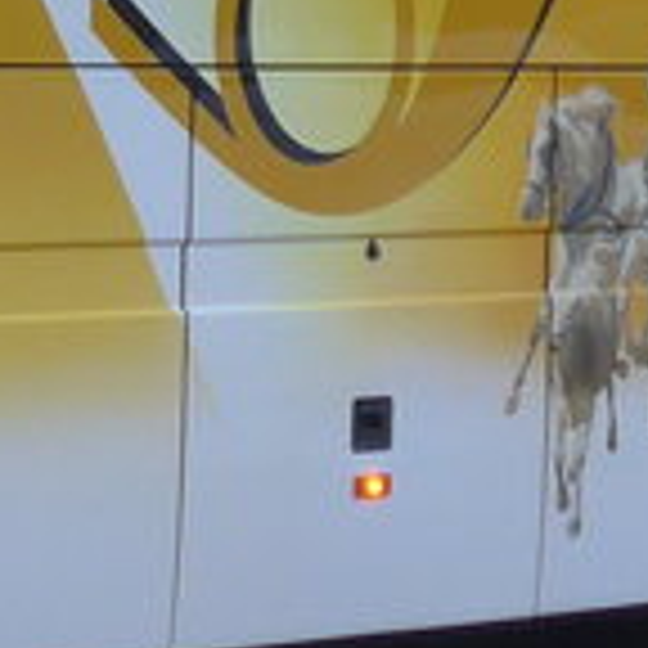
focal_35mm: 288
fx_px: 6100
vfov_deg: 6.0
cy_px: -472
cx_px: -580
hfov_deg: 6.0
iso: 200
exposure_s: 1/60
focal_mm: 8
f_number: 2.5
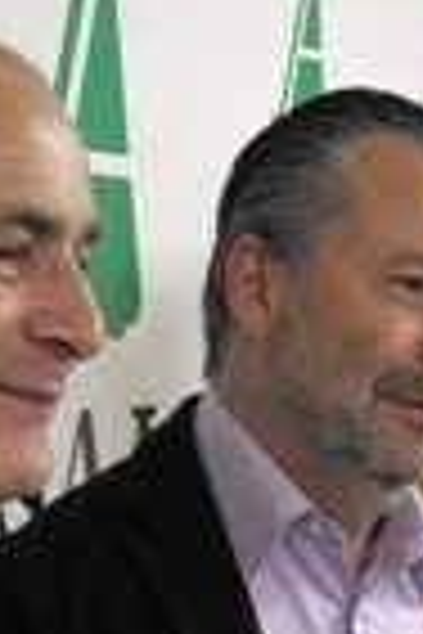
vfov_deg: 12.9
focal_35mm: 157
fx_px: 2767
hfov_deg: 8.7
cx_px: 223
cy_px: 665
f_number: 3.5
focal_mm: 10.7
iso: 800
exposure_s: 1/80
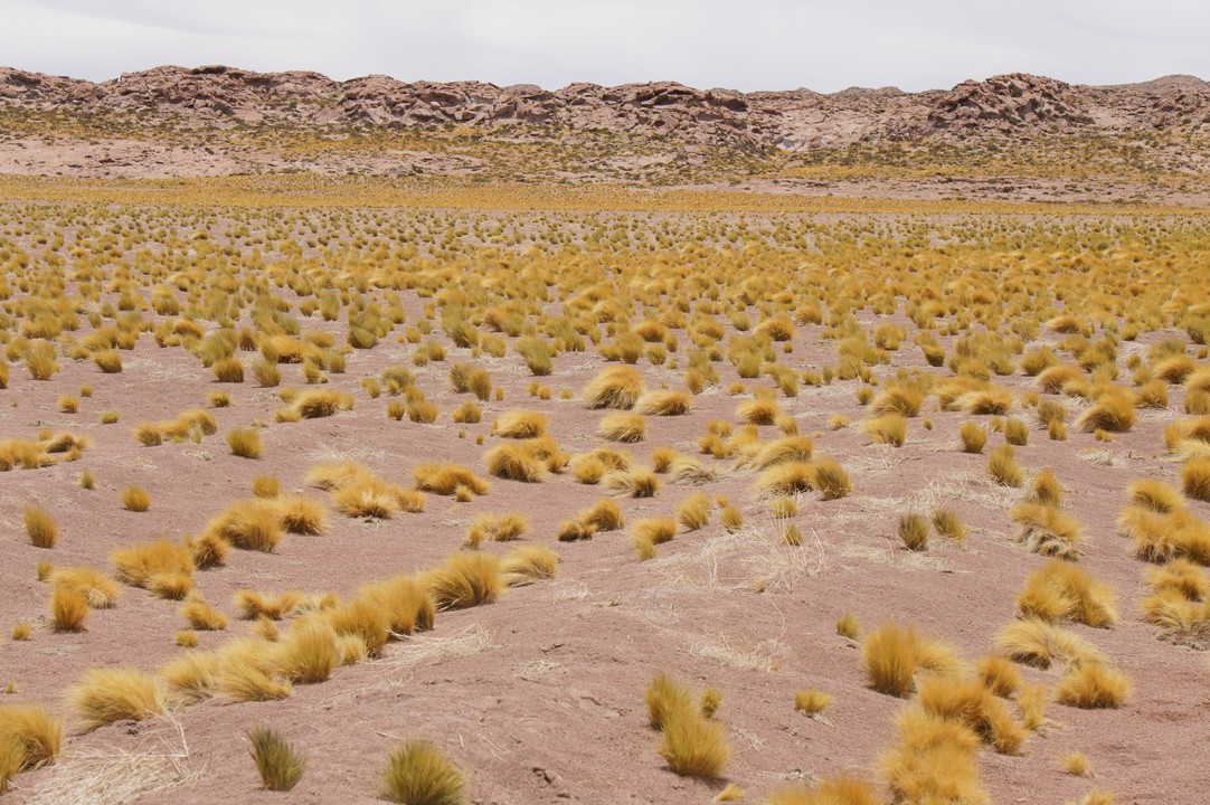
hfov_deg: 22.6
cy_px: 402
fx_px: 3023
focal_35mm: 90
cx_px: 605
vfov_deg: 15.2
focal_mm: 60
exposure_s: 1/640
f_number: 8
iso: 200
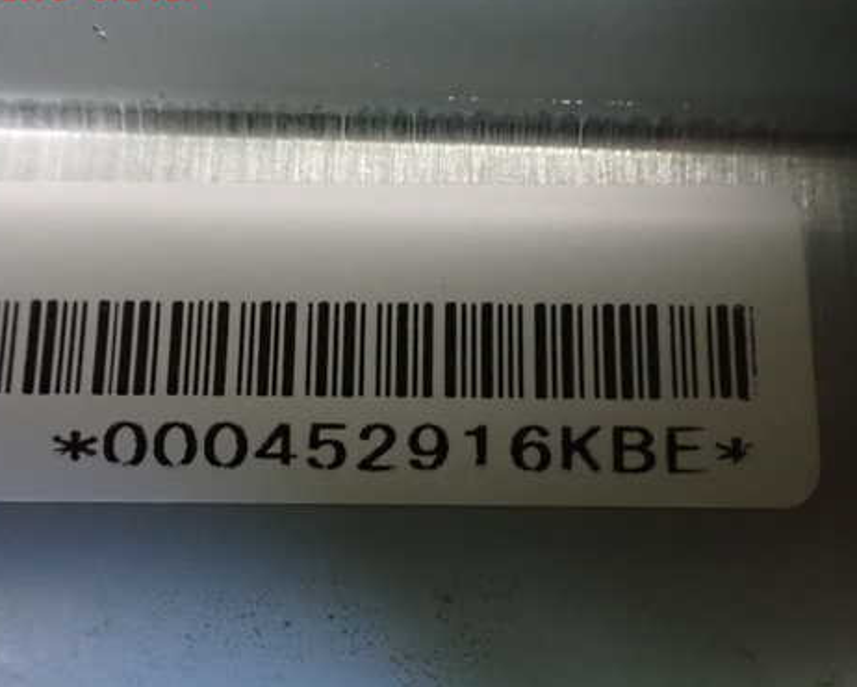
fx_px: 964
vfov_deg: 39.1
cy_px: 382
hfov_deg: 47.9
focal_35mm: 38
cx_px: 412
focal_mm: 5.4
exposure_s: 1/30
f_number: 2.3
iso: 1600
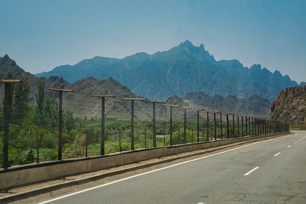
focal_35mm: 58
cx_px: 153
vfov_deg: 23.4
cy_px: 102
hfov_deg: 34.5
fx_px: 493
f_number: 8
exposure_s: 1/200
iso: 80
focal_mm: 21.32
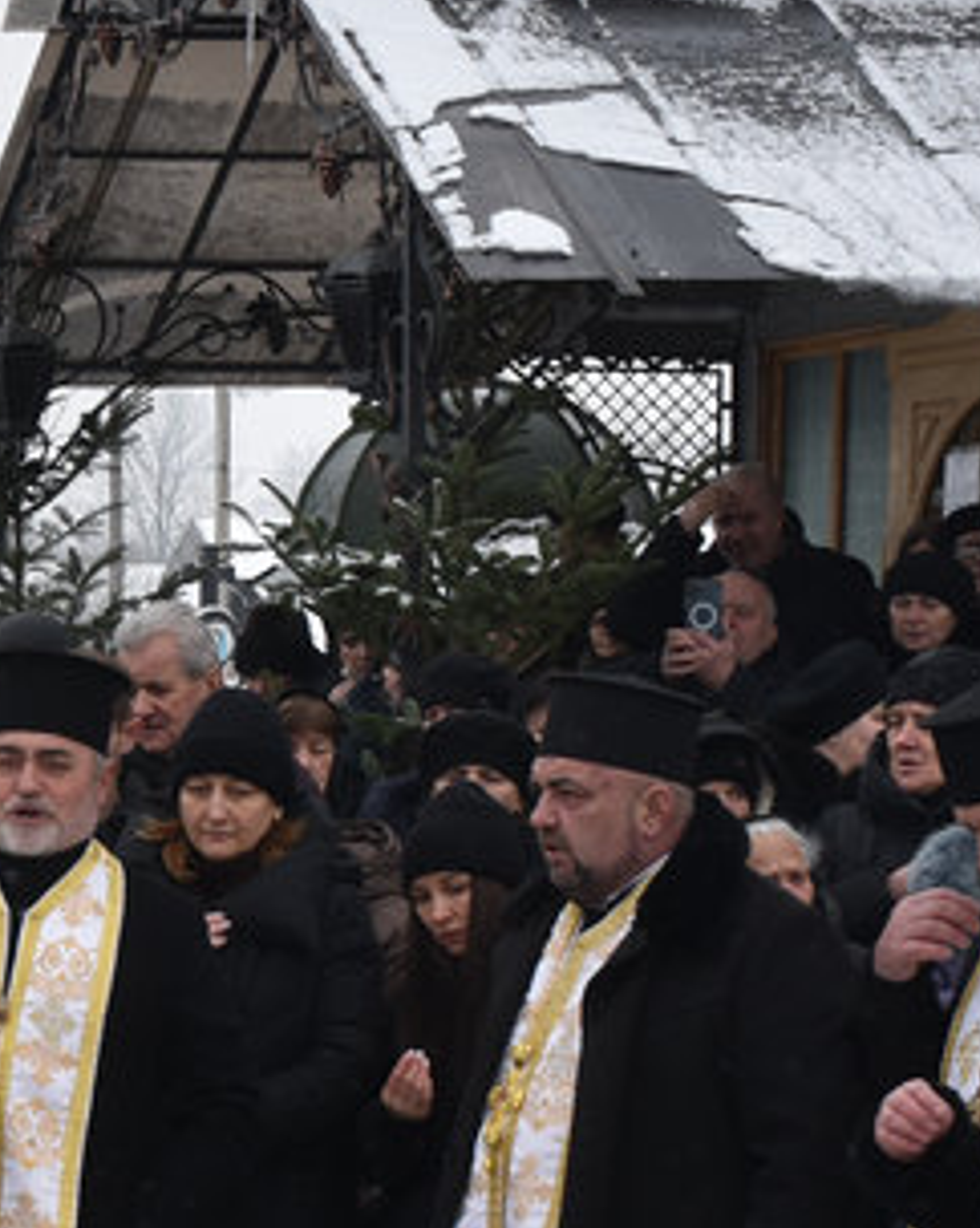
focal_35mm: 129
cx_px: -454
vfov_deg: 14.9
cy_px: 841
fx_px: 4667
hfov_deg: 11.5
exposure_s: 1/250
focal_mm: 27
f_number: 6.3
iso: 200
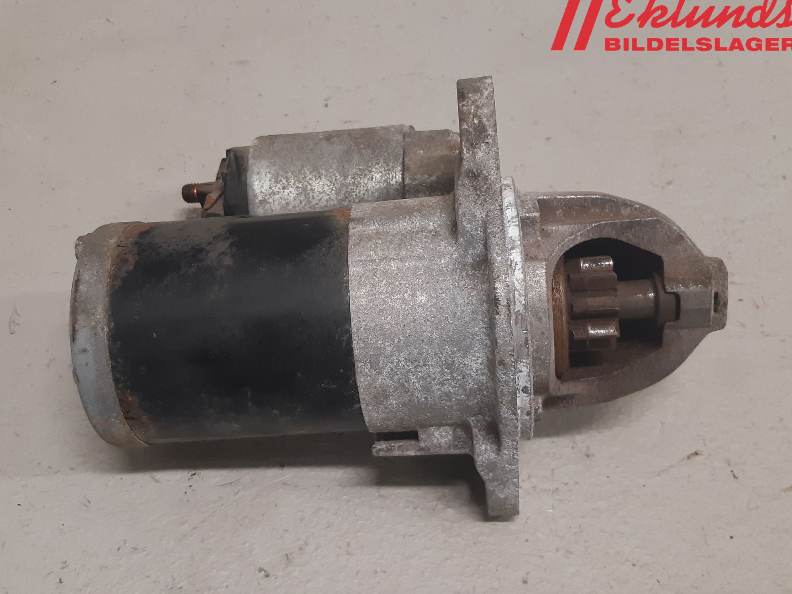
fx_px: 618
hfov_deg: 65.3
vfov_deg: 51.4
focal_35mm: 27
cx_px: 386
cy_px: 291
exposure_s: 1/50
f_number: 1.7
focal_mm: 3.93
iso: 125
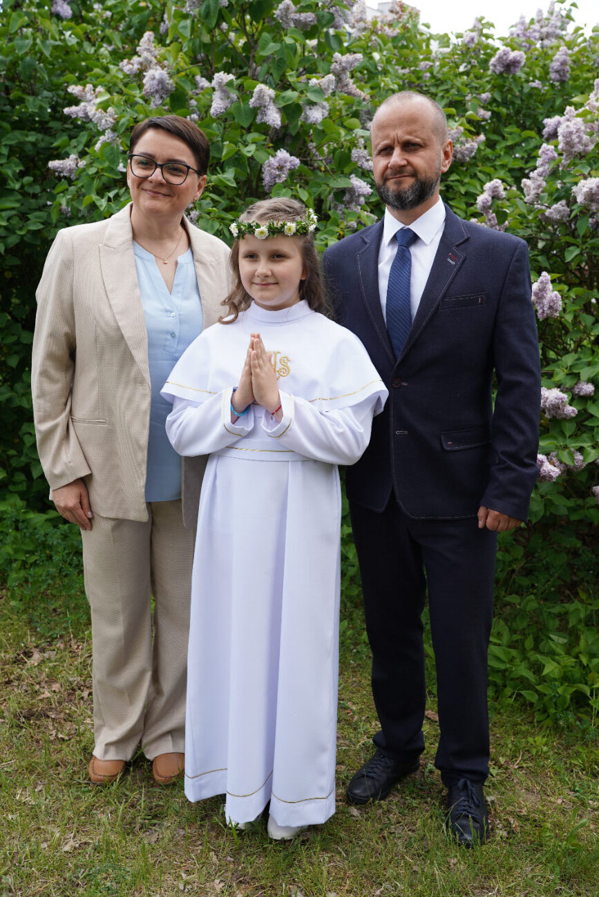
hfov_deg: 37.9
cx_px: 300
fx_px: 873
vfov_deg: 54.4
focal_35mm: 35
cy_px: 448
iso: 160
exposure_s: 1/200
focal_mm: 35
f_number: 5.6
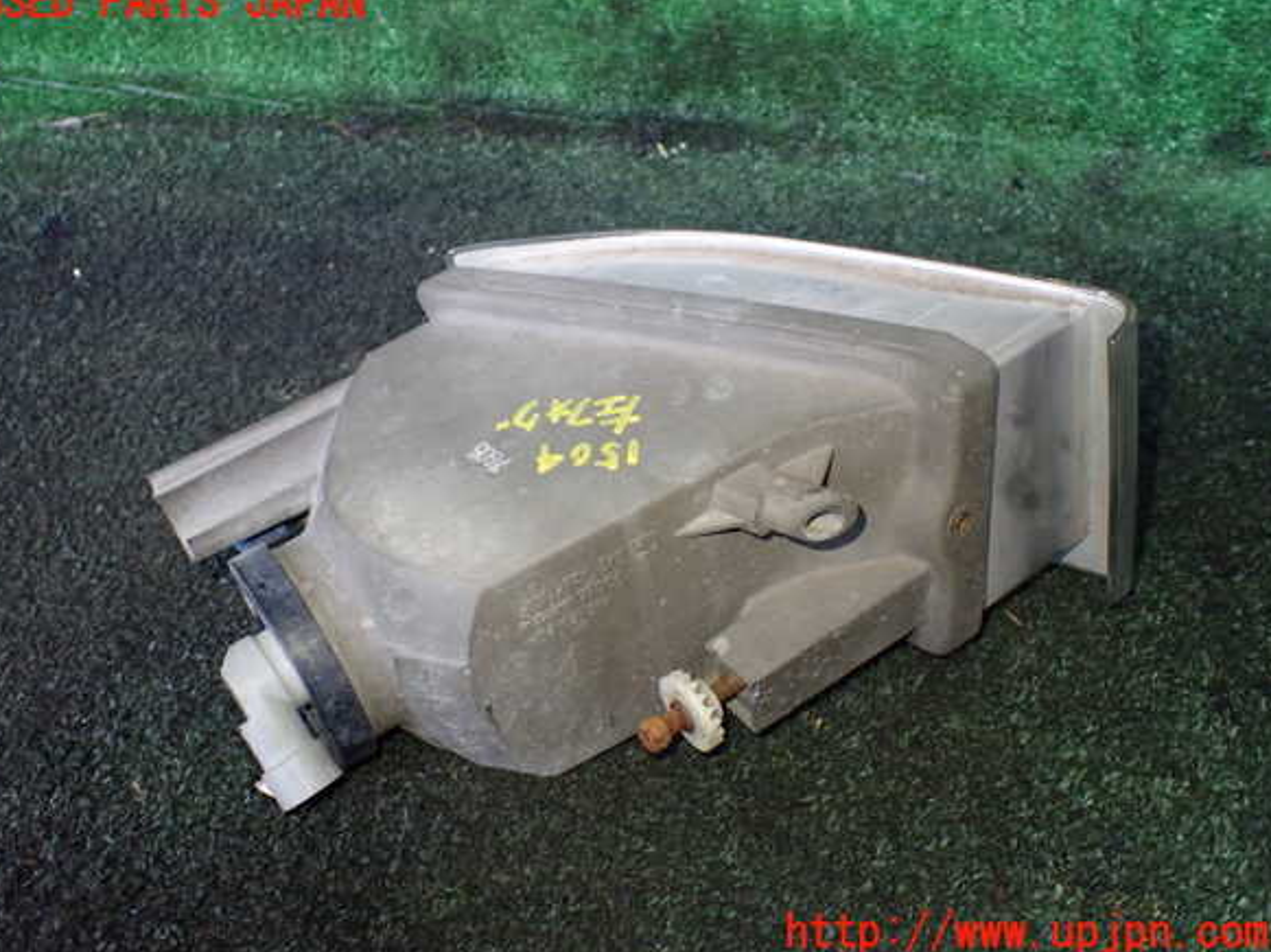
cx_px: 623
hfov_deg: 58.4
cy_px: 468
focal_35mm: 31
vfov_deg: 45.4
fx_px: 1138
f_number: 2.3
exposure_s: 1/30
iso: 800
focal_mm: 5.4
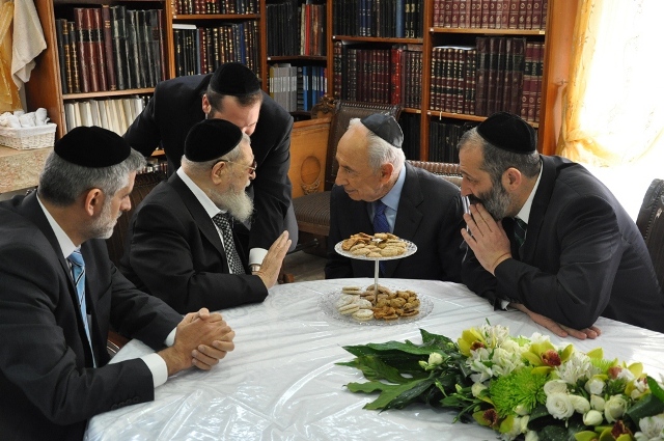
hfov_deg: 43.7
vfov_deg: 29.8
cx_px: 332
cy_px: 220
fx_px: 829
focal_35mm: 45
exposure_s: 1/60
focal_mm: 30
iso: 1250
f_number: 4.2
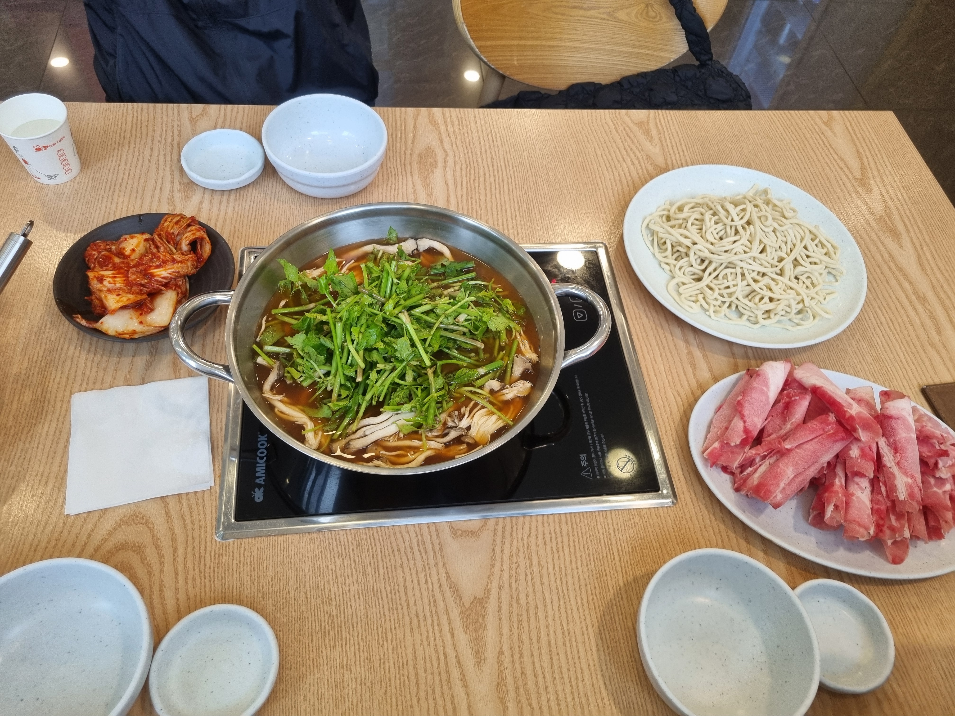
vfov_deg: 53.1
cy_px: 358
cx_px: 478
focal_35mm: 26
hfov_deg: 67.3
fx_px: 717
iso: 200
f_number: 1.8
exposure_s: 1/120
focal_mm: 5.4
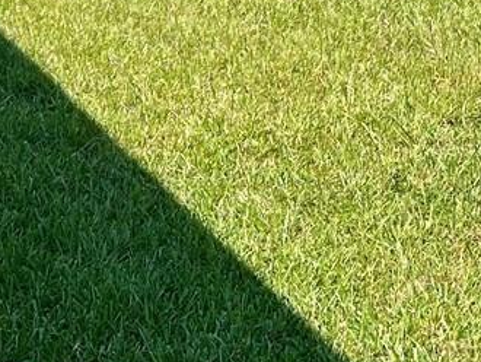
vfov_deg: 11.1
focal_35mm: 126
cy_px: -242
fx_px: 1752
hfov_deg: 15.4
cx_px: 458
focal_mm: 5.7
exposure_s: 1/2404
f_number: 1.5
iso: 50
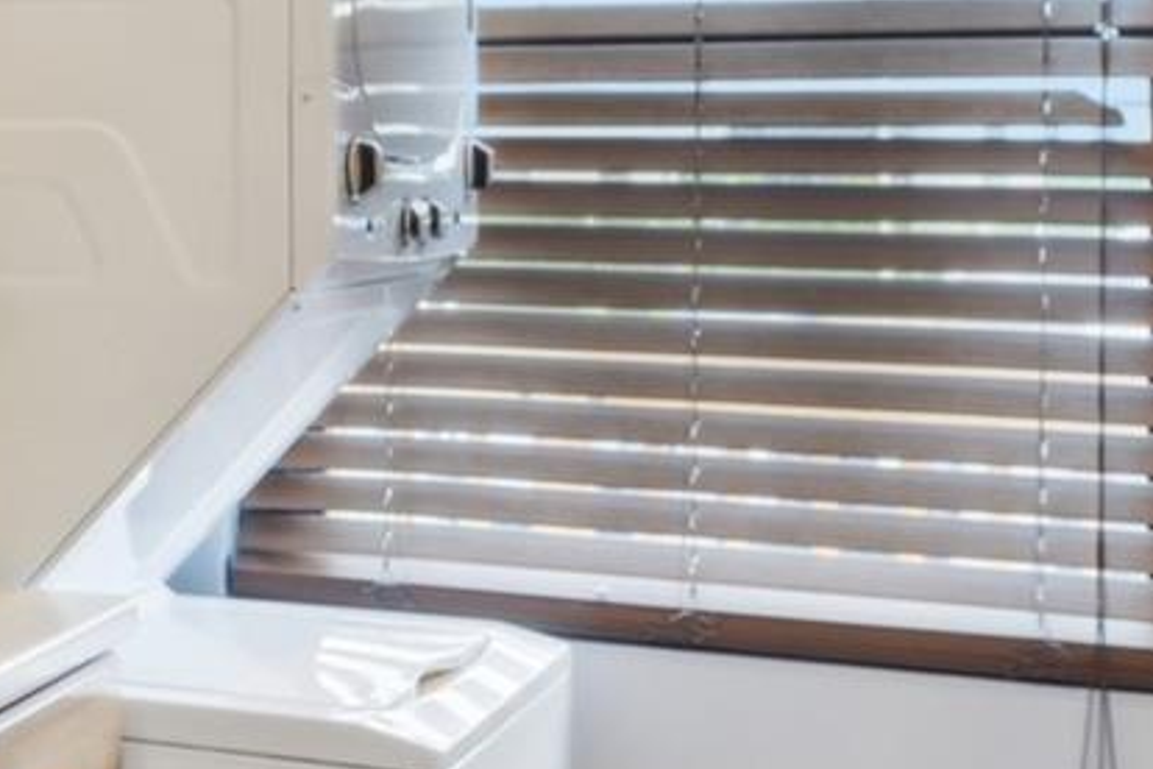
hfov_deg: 19.0
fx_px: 2690
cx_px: -877
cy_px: 116
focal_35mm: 84
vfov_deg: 16.1
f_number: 8
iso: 200
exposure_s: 1/15
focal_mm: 17
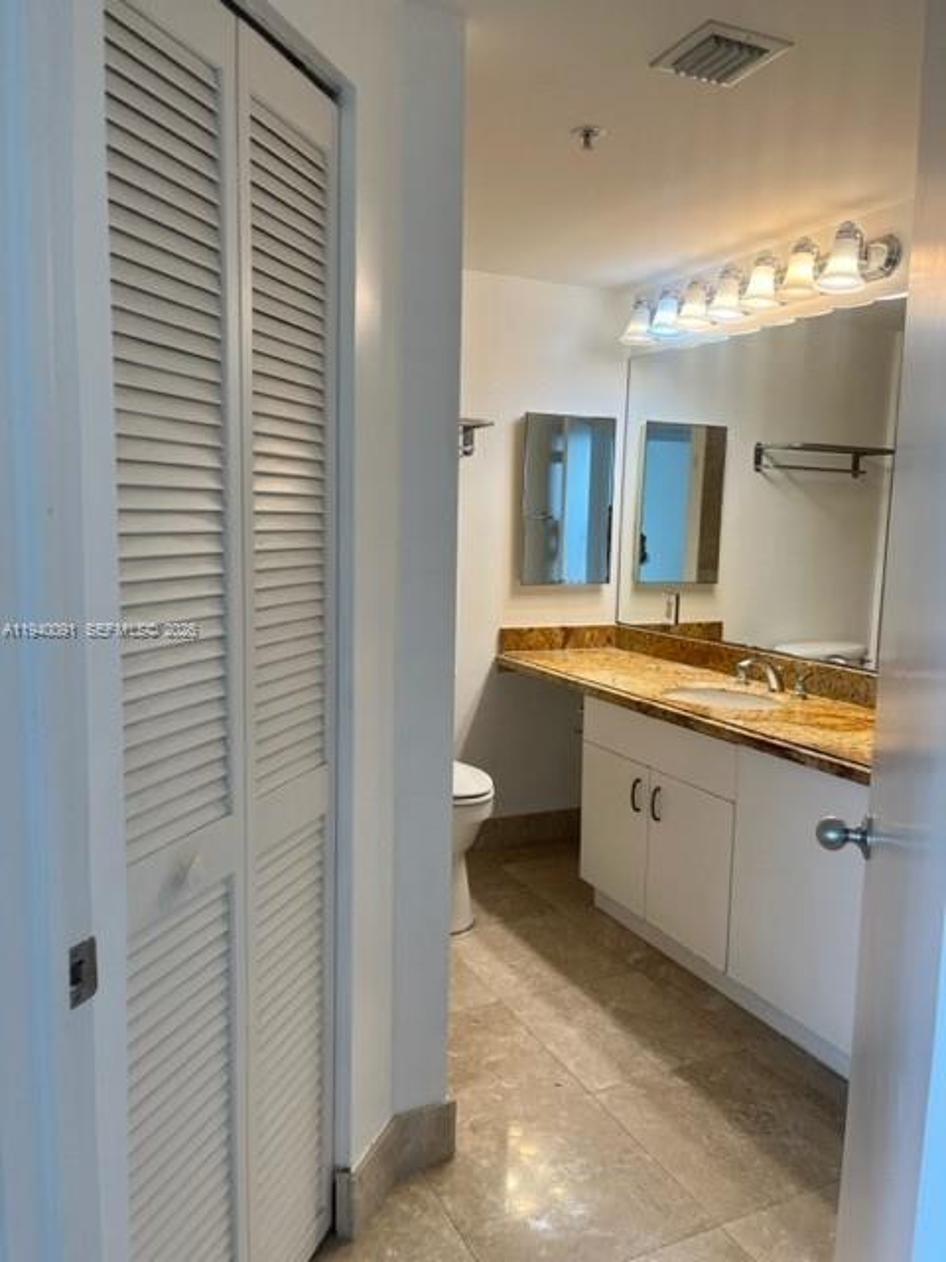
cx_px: 473
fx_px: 947
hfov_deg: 53.1
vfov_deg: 67.3
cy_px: 631
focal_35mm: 26
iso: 64
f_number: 1.6
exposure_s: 1/122
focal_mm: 5.1
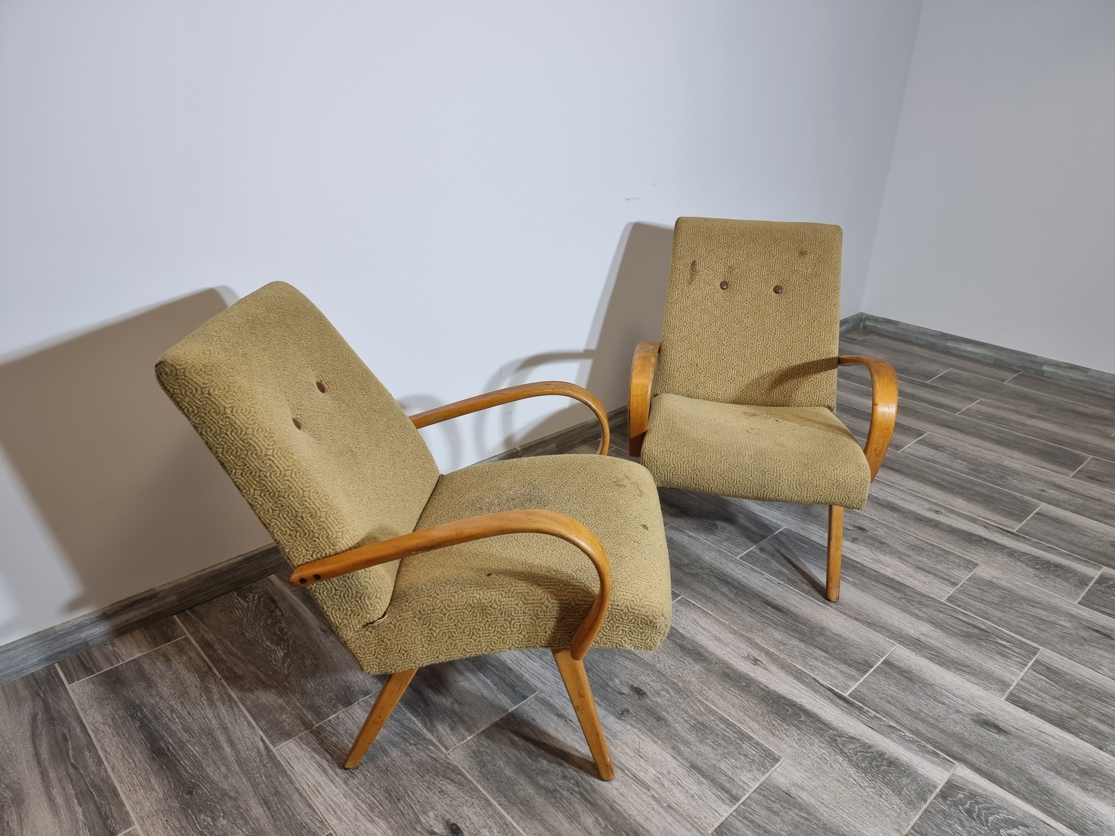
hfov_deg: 71.6
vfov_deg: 56.8
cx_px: 558
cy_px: 418
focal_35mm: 24
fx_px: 773
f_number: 1.8
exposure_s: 1/100
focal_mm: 6.7
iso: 100
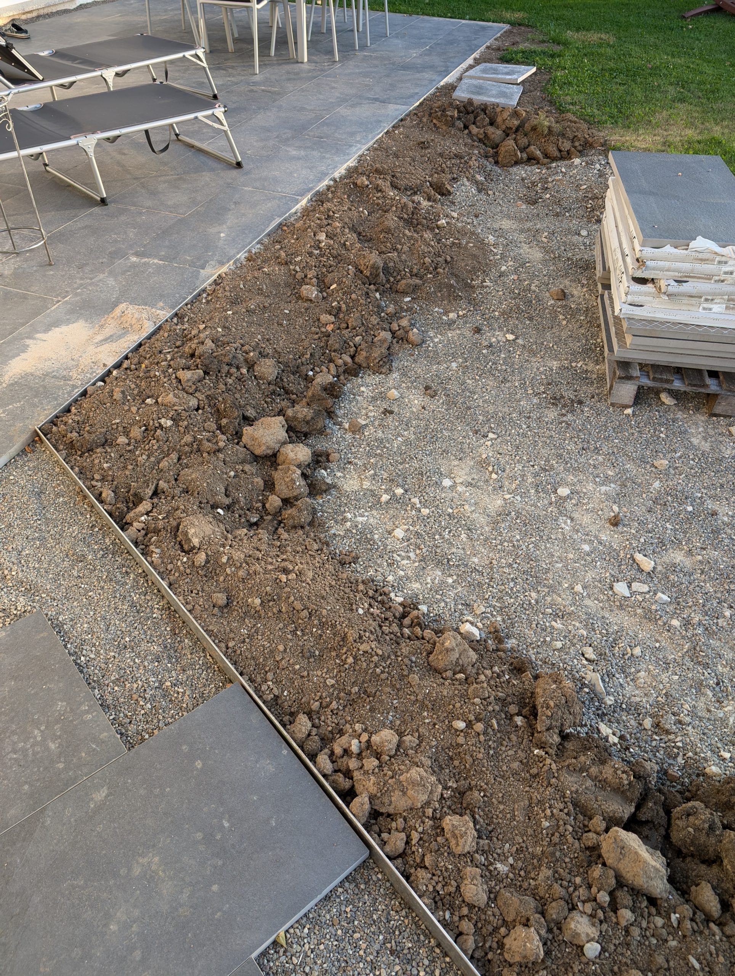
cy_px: 488
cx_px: 368
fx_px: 678
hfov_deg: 56.9
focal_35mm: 24
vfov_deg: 71.5
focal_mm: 6.9
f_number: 1.68
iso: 22
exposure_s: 1/82
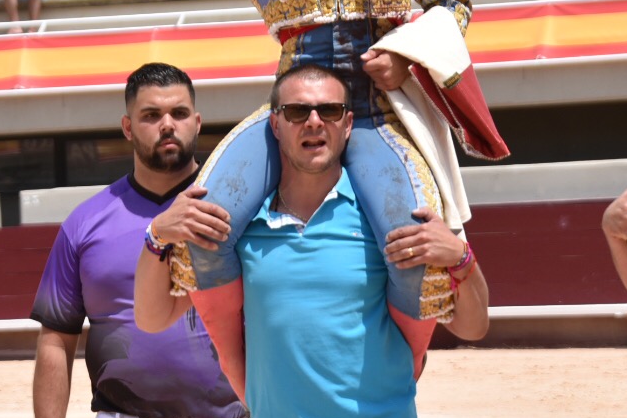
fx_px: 3239
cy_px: -61
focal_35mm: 186
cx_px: 367
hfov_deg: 11.1
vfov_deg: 7.3
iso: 400
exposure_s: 1/2000
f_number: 5
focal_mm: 72
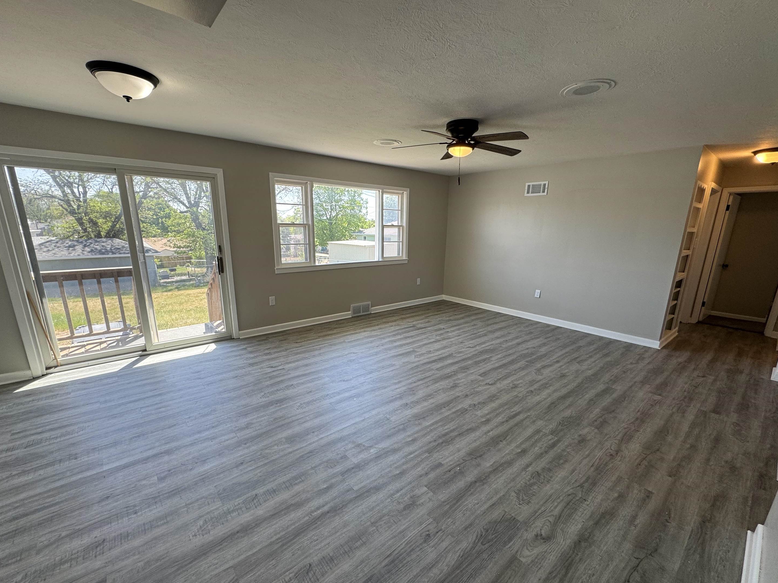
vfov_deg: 81.6
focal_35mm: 15
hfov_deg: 98.2
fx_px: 337
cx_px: 385
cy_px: 310
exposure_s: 1/120
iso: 50
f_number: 2.2
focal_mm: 2.22
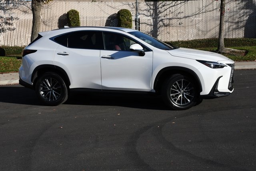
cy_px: 86
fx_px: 405
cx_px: 128
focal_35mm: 57
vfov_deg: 23.8
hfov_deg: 35.0
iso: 1250
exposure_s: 1/1000
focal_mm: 38
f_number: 16
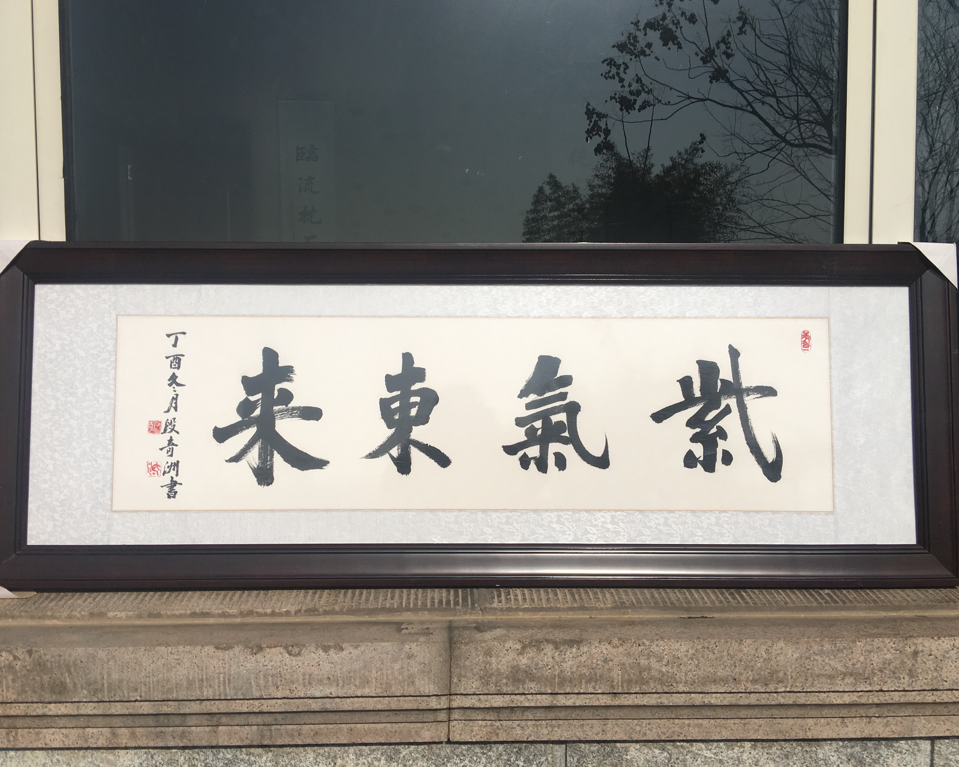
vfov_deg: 47.1
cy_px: 376
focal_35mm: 31
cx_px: 471
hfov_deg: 57.2
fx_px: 880
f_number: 2.2
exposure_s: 1/4049
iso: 25
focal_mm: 4.15
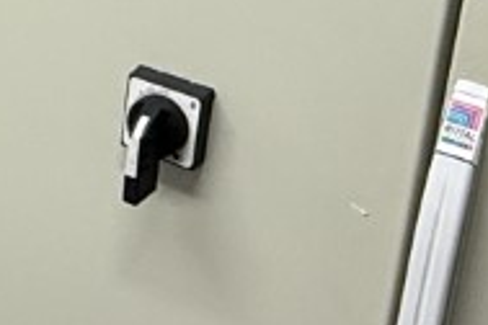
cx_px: -34
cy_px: -111
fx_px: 1505
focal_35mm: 111
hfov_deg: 17.8
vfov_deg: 12.0
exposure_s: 1/100
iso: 125
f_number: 2.2
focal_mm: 2.22
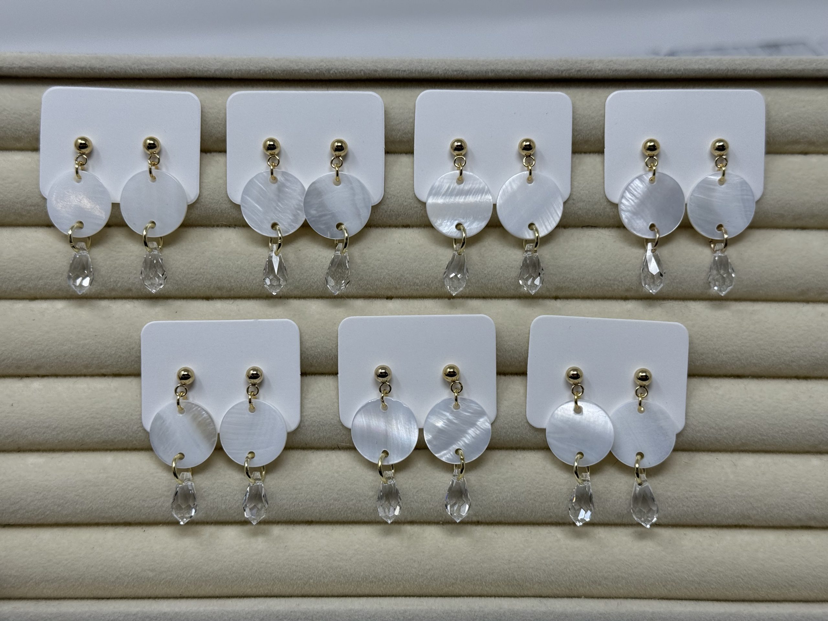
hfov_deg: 39.7
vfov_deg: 30.3
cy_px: 310
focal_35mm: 48
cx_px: 414
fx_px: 1148
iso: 80
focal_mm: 6.76
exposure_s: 1/657
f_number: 1.78
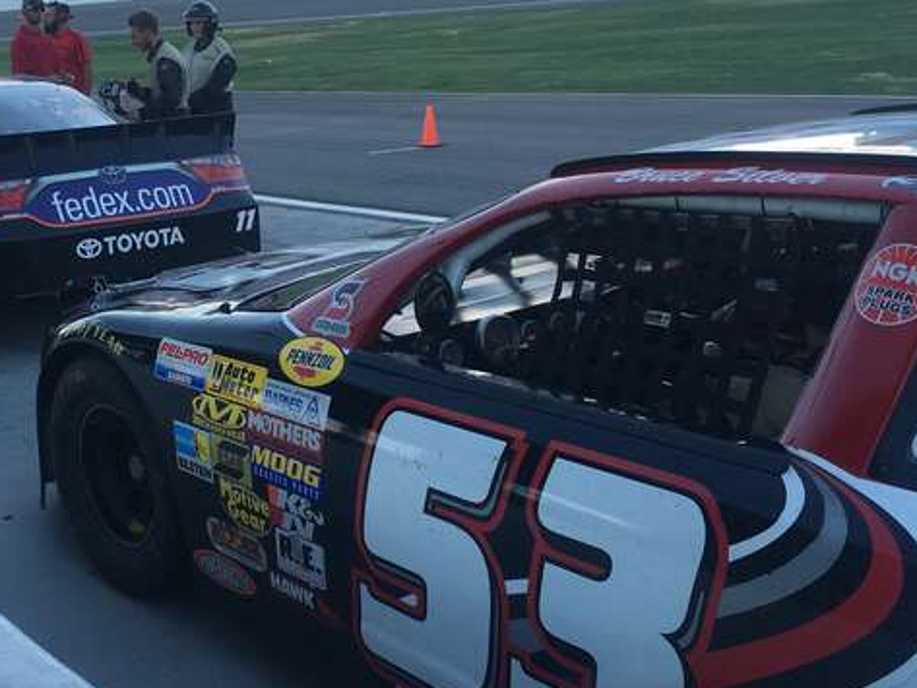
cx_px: 194
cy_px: 238
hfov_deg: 37.6
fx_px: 1298
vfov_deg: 29.5
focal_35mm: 49
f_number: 2.2
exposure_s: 1/270
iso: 25
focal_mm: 4.15
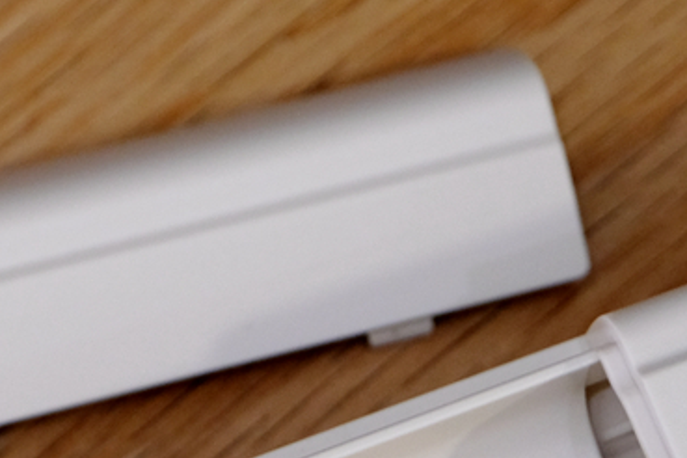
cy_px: 637
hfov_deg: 5.6
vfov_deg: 3.7
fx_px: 7060
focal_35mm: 370
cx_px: -67
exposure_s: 1/45
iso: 800
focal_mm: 67.5
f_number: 4
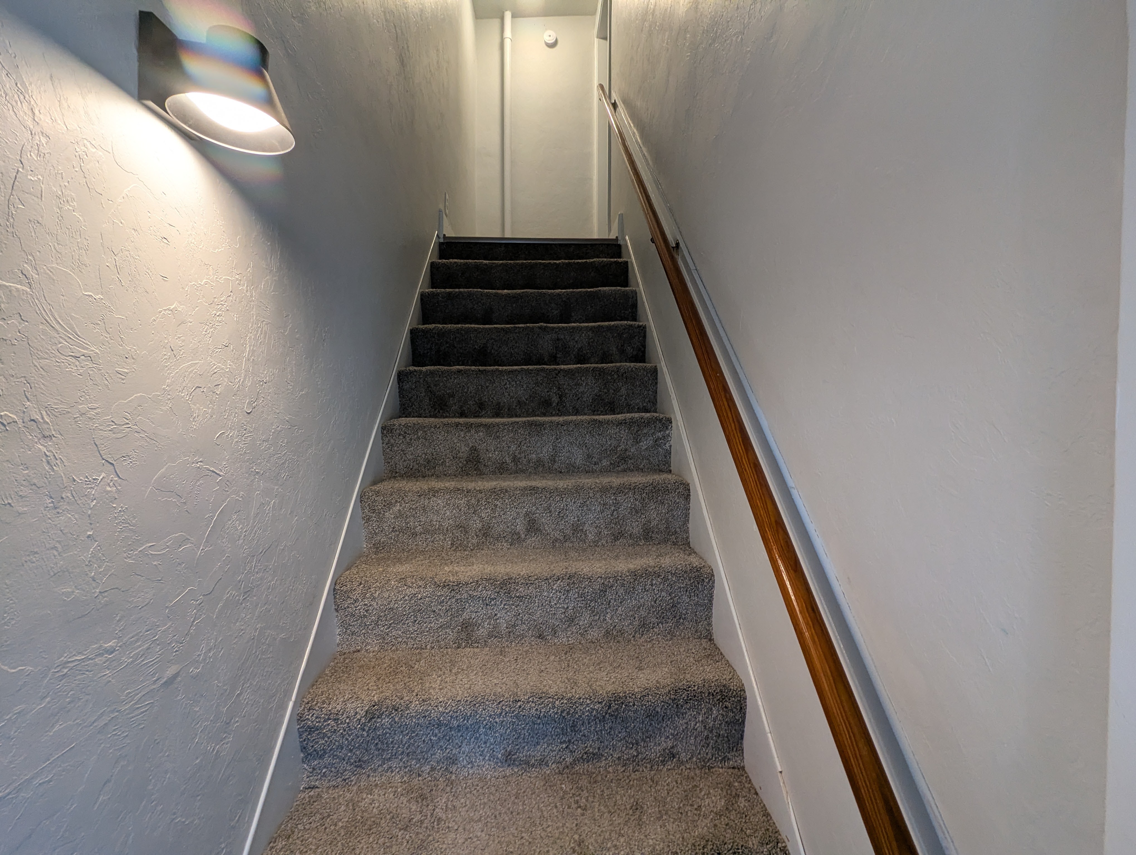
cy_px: 428
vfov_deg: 78.2
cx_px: 568
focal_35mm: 16
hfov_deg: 94.4
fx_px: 526
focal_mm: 2.35
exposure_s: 1/40
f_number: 2.2
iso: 51
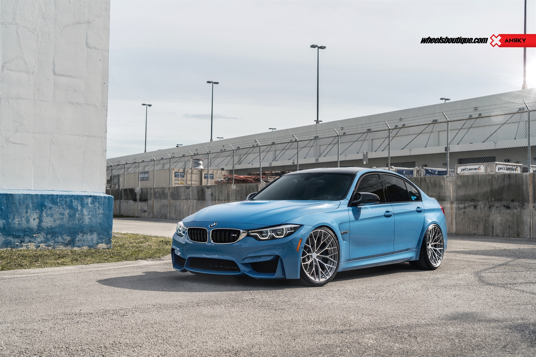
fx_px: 640
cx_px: 268
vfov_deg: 31.2
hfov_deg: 45.4
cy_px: 178
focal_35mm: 43
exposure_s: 1/250
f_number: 5
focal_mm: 43
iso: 100
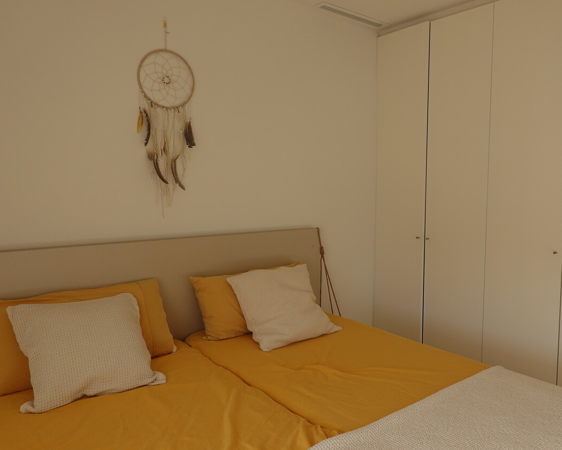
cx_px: 322
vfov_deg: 51.5
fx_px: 466
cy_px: 223
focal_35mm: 28
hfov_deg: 61.9
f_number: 4
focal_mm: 9
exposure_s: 1/200
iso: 125
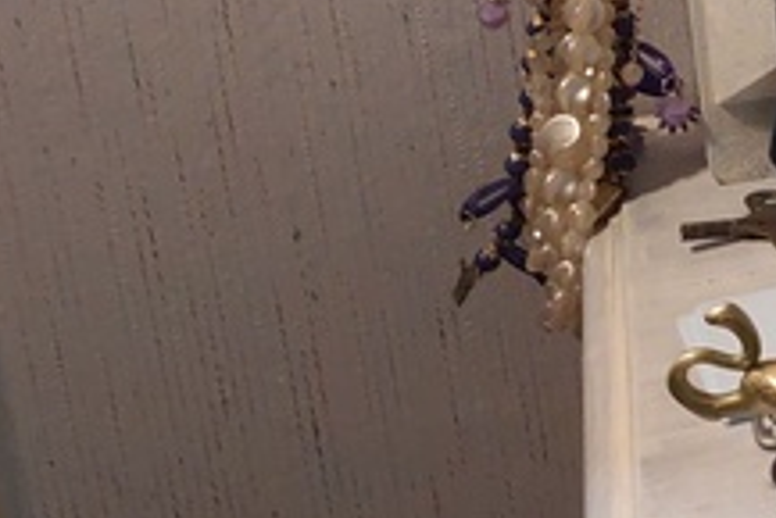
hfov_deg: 16.2
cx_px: 1482
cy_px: -272
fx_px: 2200
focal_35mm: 102
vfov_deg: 12.7
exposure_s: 1/50
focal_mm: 5.23
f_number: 1.8
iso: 200
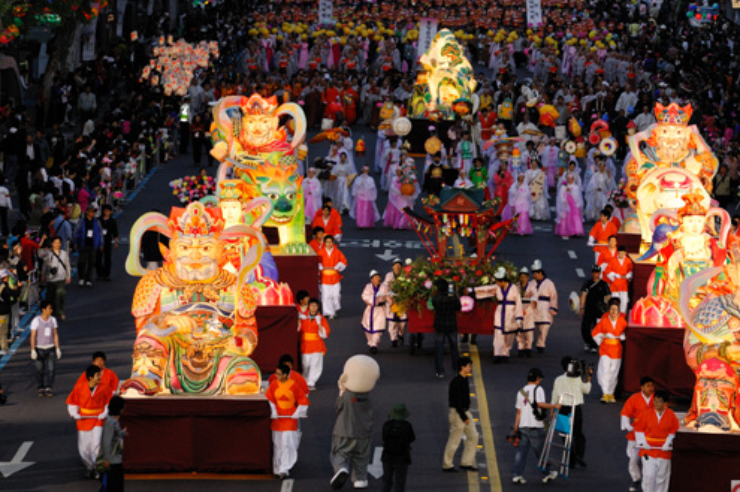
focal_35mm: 301
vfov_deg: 4.6
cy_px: 209
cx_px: 457
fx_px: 6174
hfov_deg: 6.9
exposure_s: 1/60
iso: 400
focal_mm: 155
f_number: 5.6
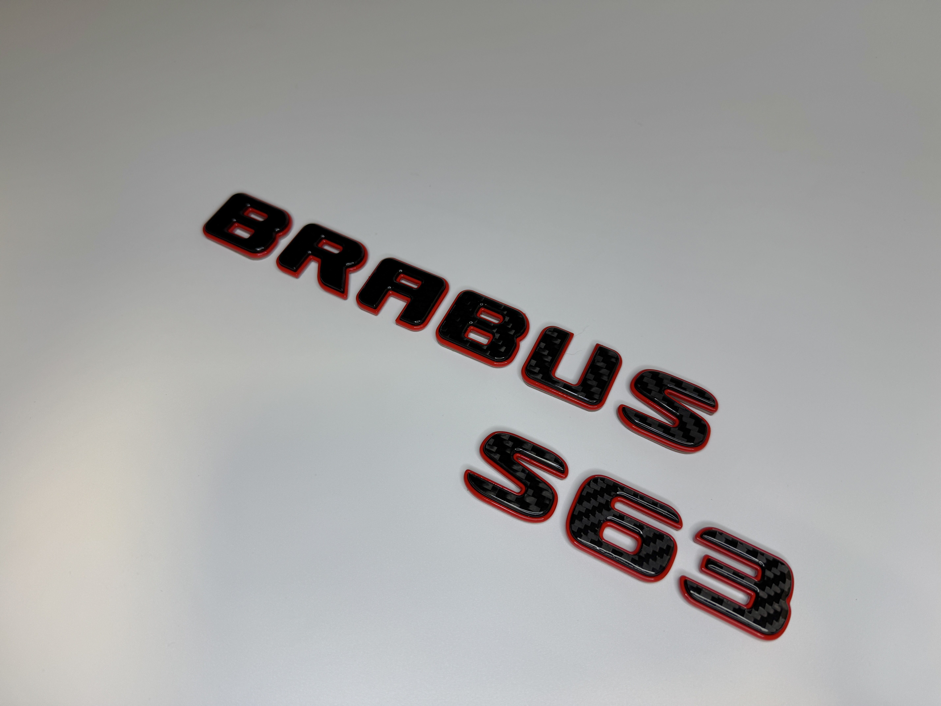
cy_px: 353
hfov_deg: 71.6
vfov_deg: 56.8
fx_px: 652
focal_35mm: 24
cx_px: 470
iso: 64
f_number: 1.78
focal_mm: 6.76
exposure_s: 1/100
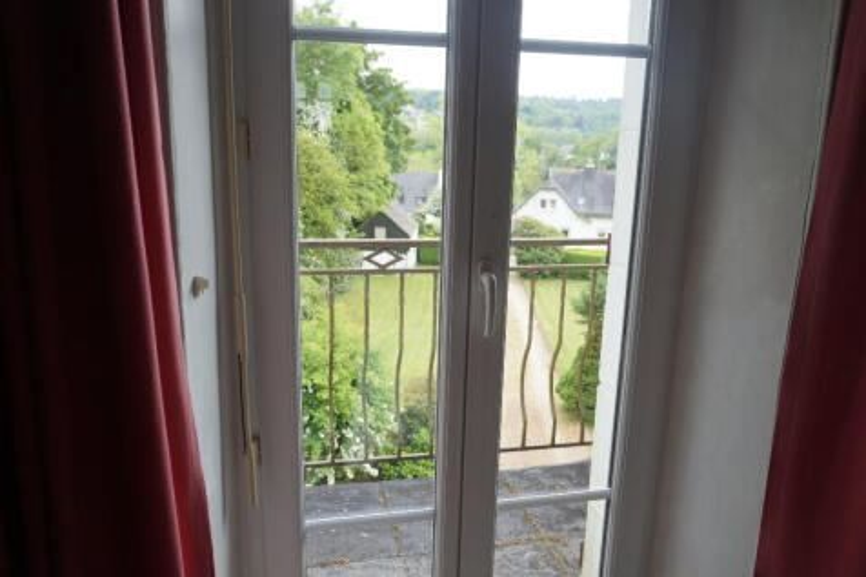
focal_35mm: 27
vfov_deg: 47.9
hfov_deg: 67.4
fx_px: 649
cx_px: 433
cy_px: 288
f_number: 5.6
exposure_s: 1/100
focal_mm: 18
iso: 200
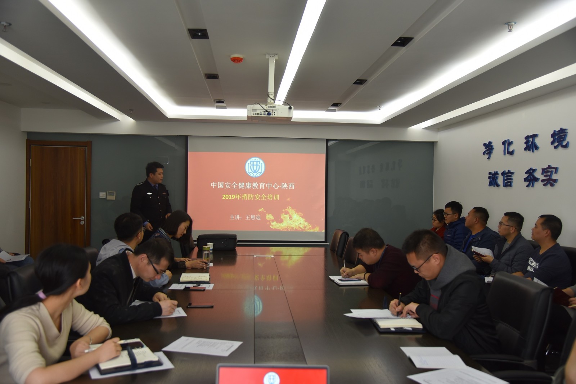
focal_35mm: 32
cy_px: 192
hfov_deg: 58.7
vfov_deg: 41.1
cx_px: 288
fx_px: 512
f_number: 4
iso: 720
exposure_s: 1/60
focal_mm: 32
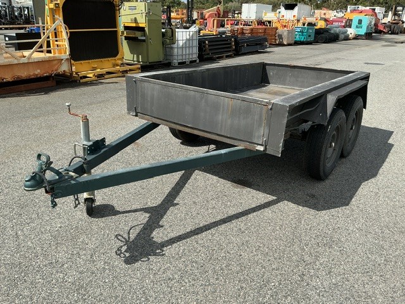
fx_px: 339
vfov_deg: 48.2
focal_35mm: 29
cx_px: 202
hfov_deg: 61.7
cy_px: 152
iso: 25
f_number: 1.8
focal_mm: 3
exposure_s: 1/1730
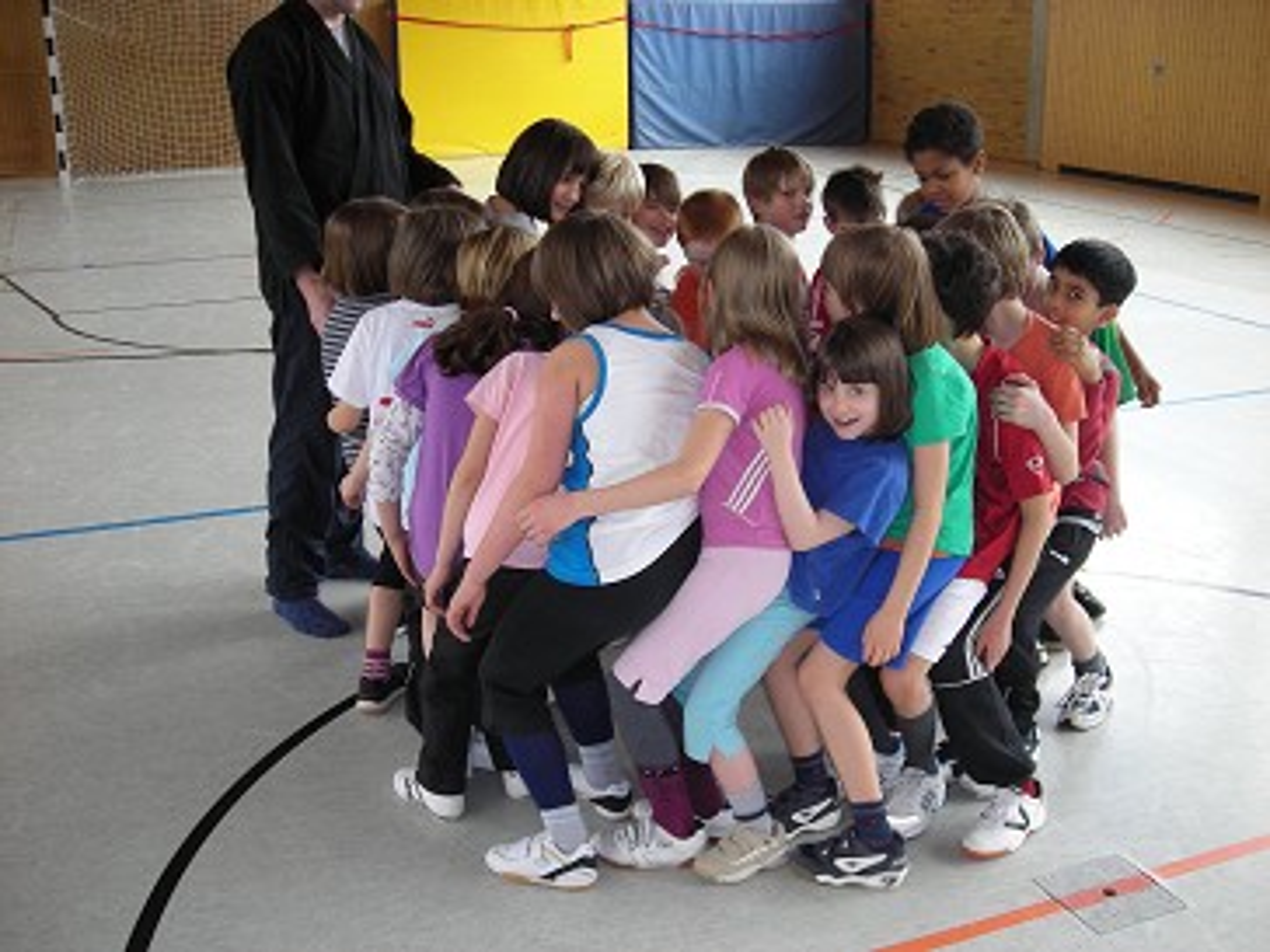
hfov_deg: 49.0
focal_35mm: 38
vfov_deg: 37.7
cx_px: 635
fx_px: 1394
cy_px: 476
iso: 58
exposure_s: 1/30
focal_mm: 6.3
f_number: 3.2
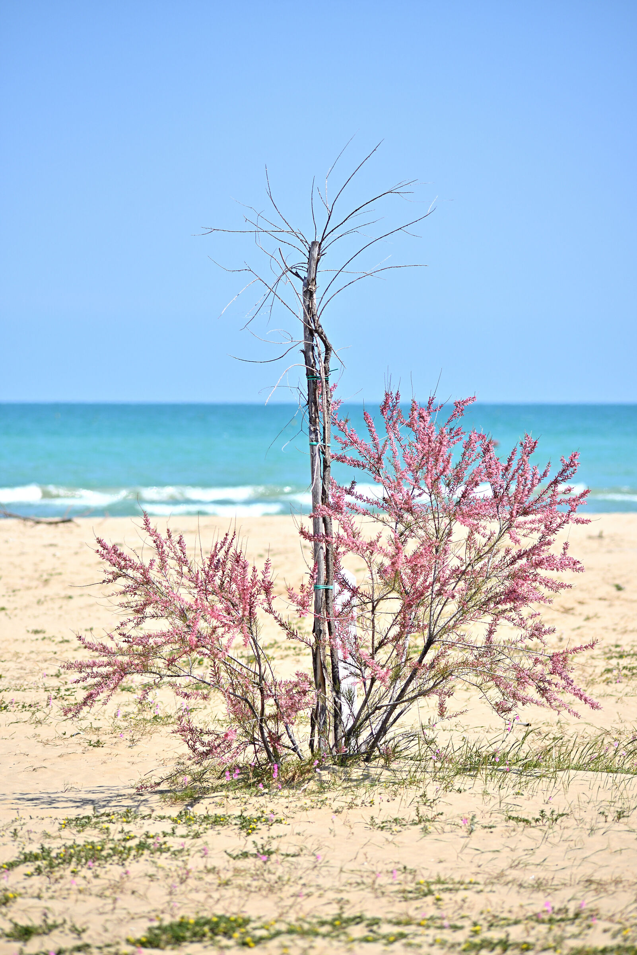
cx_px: 318
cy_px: 478
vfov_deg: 25.4
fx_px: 2121
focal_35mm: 80
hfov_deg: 17.1
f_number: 5.6
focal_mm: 80
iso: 200
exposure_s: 1/1600
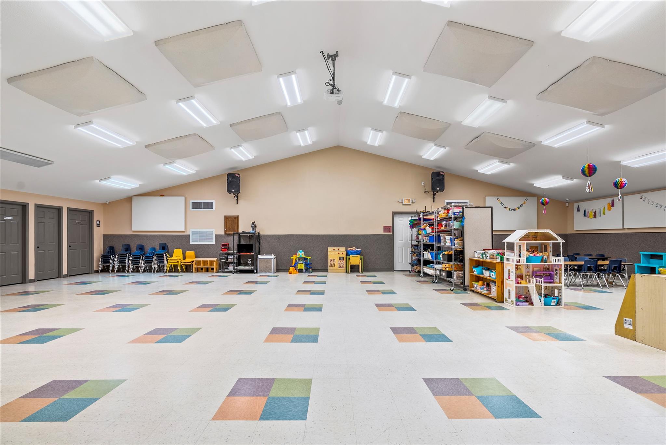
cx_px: 333
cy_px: 222
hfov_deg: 93.3
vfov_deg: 70.5
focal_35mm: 17
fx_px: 315
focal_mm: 17
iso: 200
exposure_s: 2.5
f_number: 8
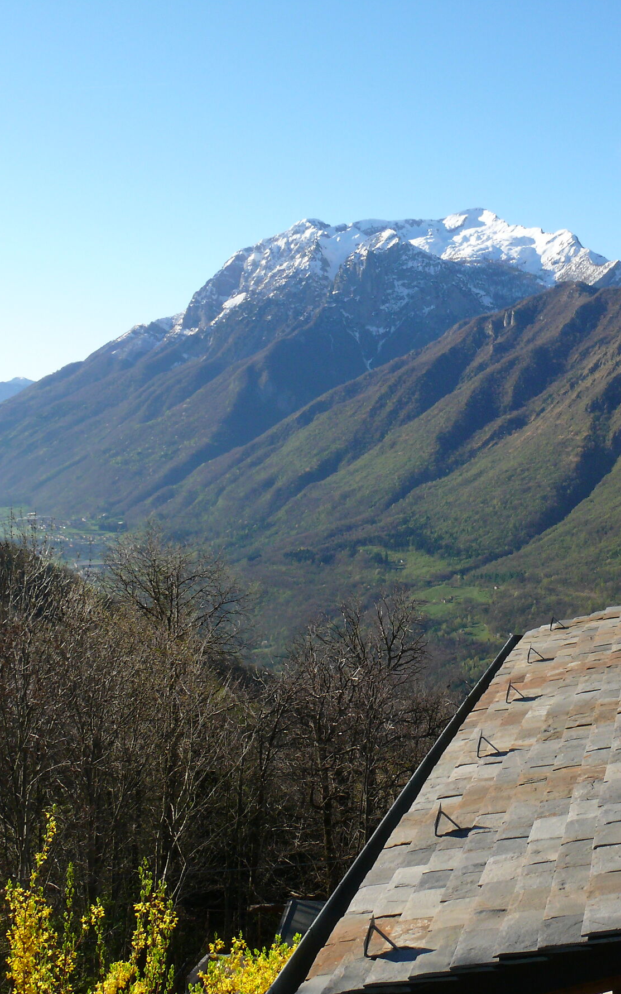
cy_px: 498
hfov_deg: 25.4
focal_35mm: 50
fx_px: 1354
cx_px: 505
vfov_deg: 40.3
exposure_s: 1/125
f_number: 9
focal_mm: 7.4
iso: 100
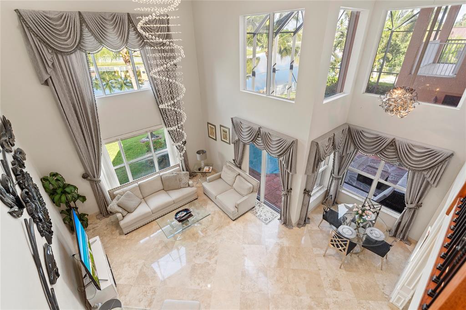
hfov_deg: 96.8
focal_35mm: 16
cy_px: 155
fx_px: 207
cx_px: 233
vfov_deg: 73.7
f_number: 4.5
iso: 320
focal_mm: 16
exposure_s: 1/20
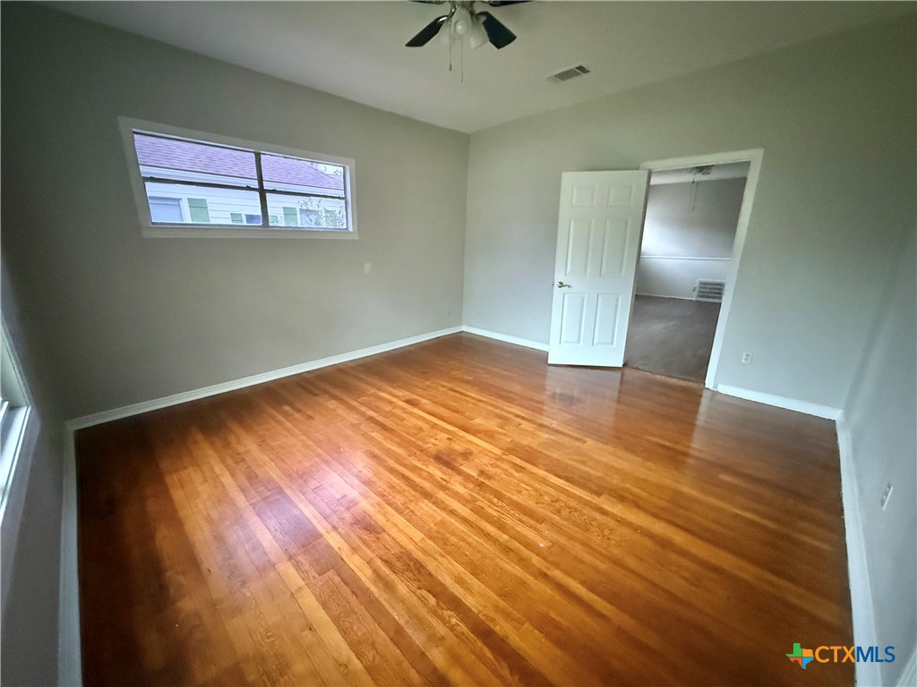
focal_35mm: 14
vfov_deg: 85.7
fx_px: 371
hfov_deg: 102.1
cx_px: 458
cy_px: 344
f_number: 2.2
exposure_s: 1/60
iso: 1600
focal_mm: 2.22
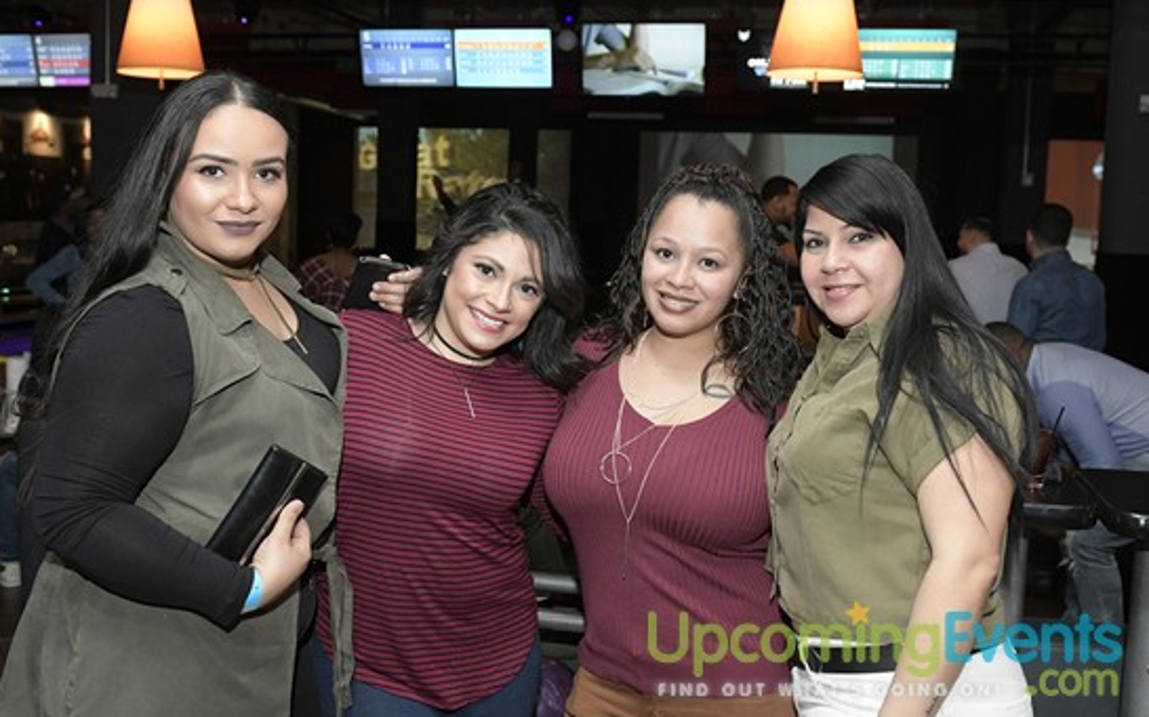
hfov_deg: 52.8
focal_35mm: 37
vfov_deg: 34.4
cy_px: 344
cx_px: 574
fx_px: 1158
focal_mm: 24
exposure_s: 1/100
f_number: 4
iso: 2000
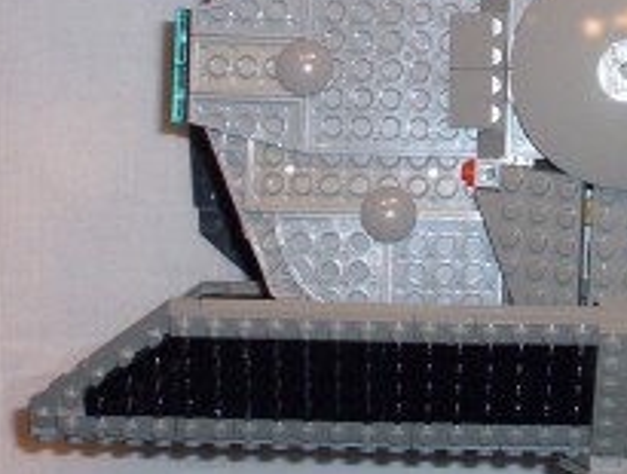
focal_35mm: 195
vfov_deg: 7.6
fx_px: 3542
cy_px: 24
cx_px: 532
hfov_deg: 10.1
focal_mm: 13.24
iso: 140
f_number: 4.07
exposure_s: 1/108
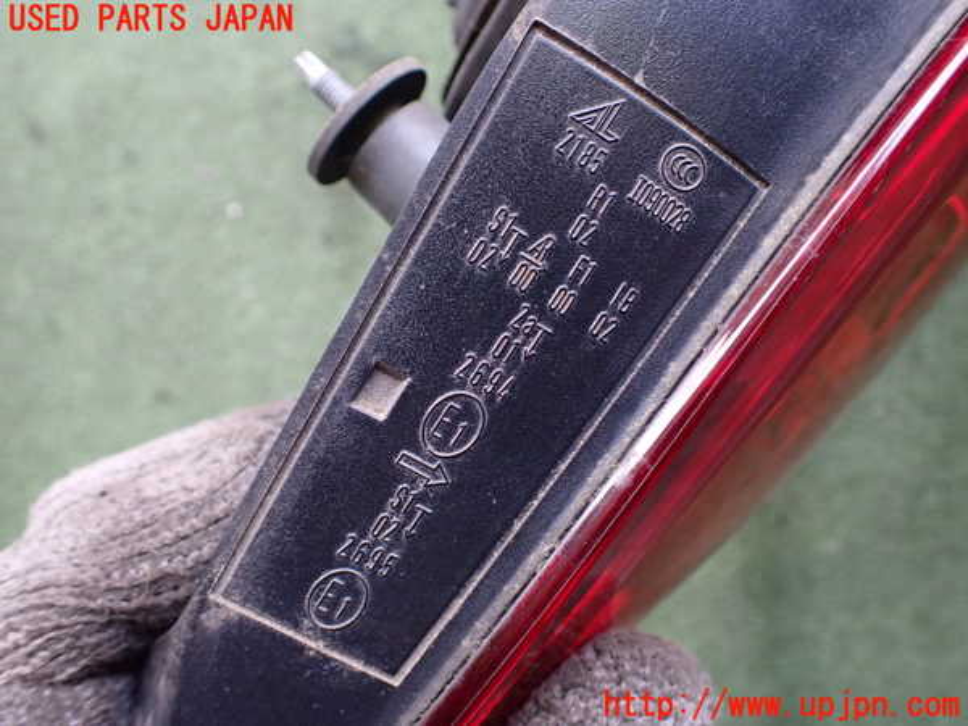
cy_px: 363
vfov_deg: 46.8
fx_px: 839
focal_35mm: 30
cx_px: 484
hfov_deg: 60.0
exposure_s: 1/125
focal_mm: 5.4
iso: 500
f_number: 2.3
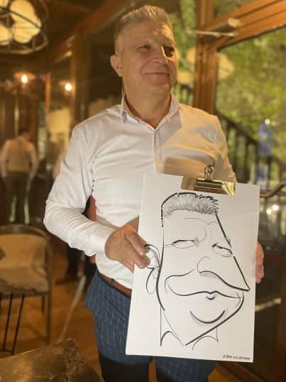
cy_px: 185
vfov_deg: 61.7
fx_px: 320
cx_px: 154
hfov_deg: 48.2
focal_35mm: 29
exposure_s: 1/33
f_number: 1.6
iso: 640
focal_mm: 4.2
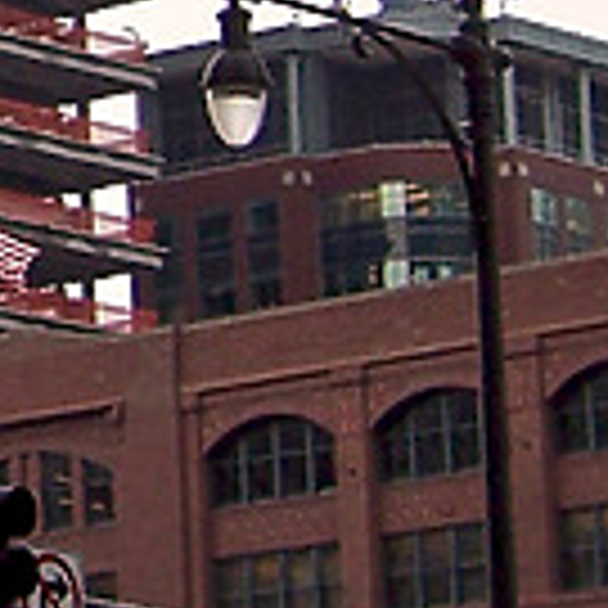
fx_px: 5743
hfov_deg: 5.9
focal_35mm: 289
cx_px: -696
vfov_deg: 6.0
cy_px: -360
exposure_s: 1/250
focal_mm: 8.2
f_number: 4
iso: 80
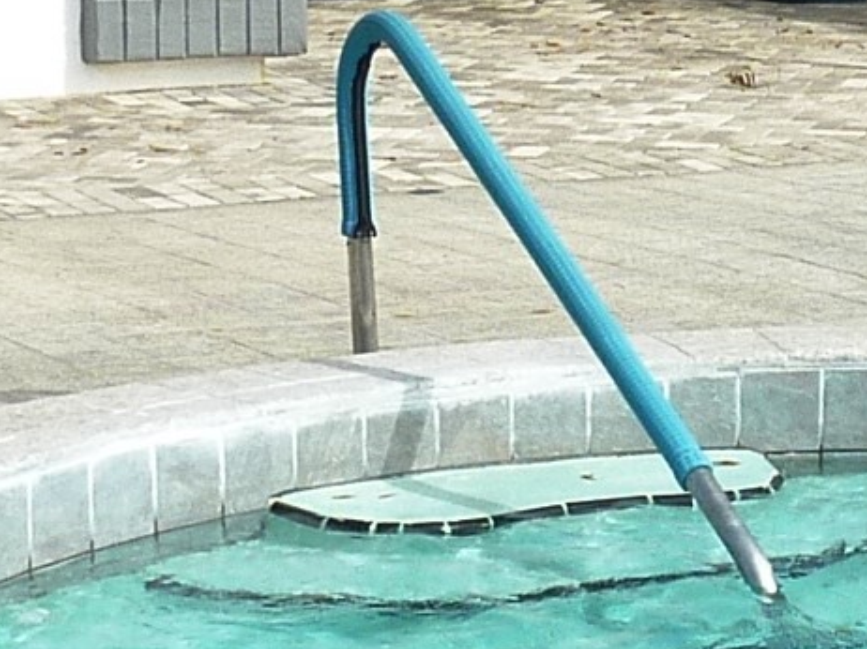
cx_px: 1012
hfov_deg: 12.4
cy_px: 309
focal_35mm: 156
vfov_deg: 9.5
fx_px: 3905
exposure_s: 1/500
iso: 80
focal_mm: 4.1
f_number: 4.5
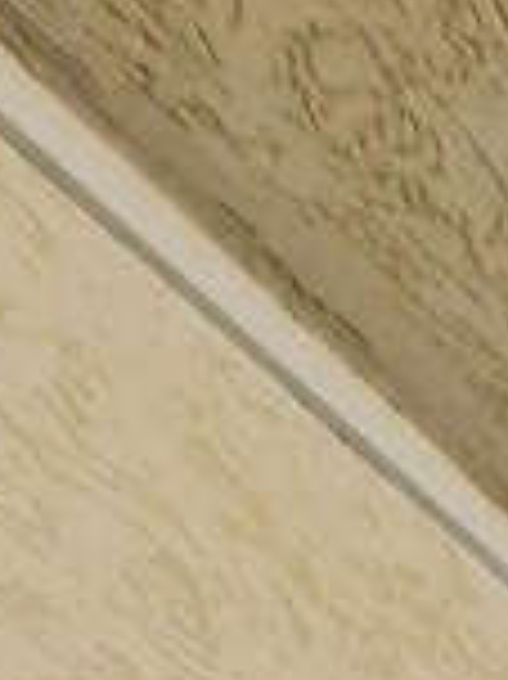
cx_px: 1609
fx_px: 1822
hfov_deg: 10.3
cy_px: 2418
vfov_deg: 9.4
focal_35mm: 93
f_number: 2.2
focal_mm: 2.2
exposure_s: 1/50
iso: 250
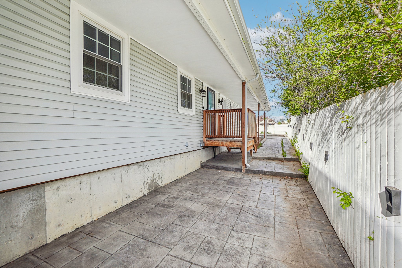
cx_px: 201
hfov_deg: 100.4
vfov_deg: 77.3
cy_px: 134
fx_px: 167
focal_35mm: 15
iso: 100
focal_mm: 10
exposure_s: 1/80
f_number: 8
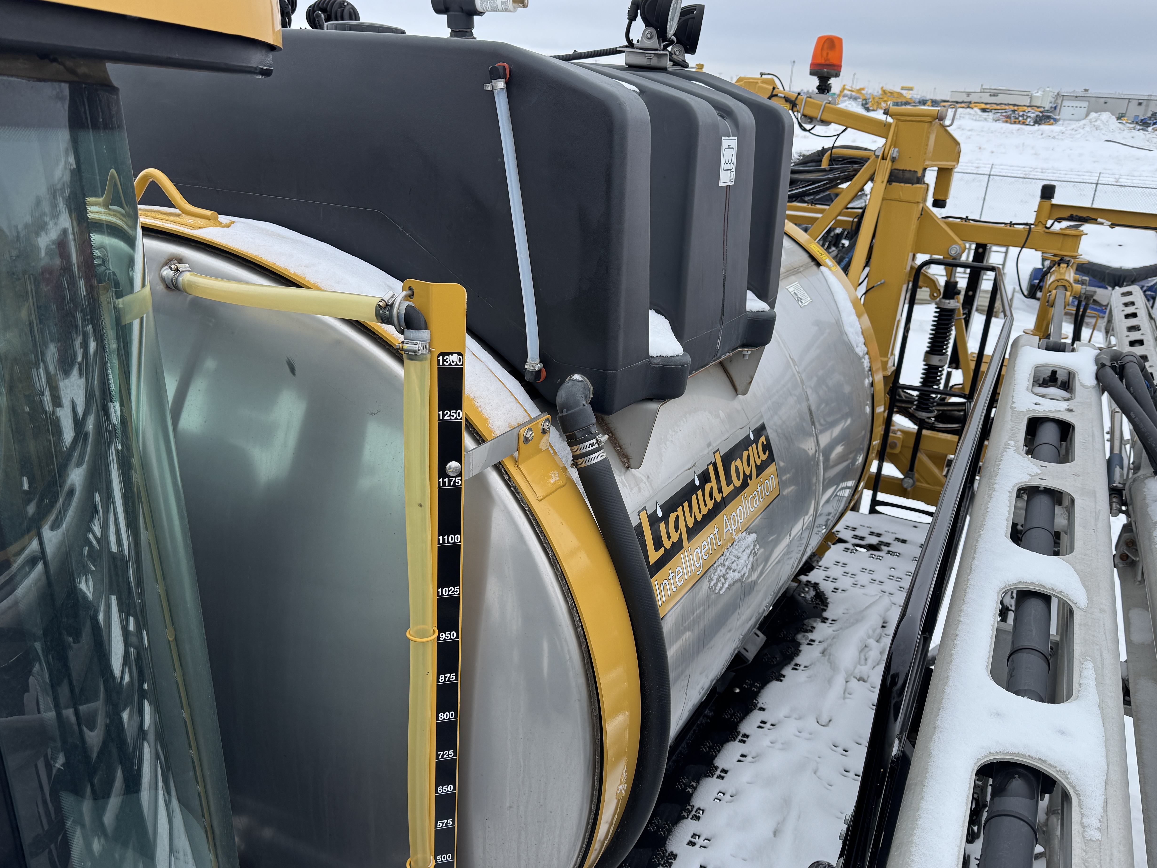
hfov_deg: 63.4
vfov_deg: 49.6
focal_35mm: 28
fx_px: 936
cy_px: 493
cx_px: 587
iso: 80
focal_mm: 6.76
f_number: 1.78
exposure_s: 1/1339
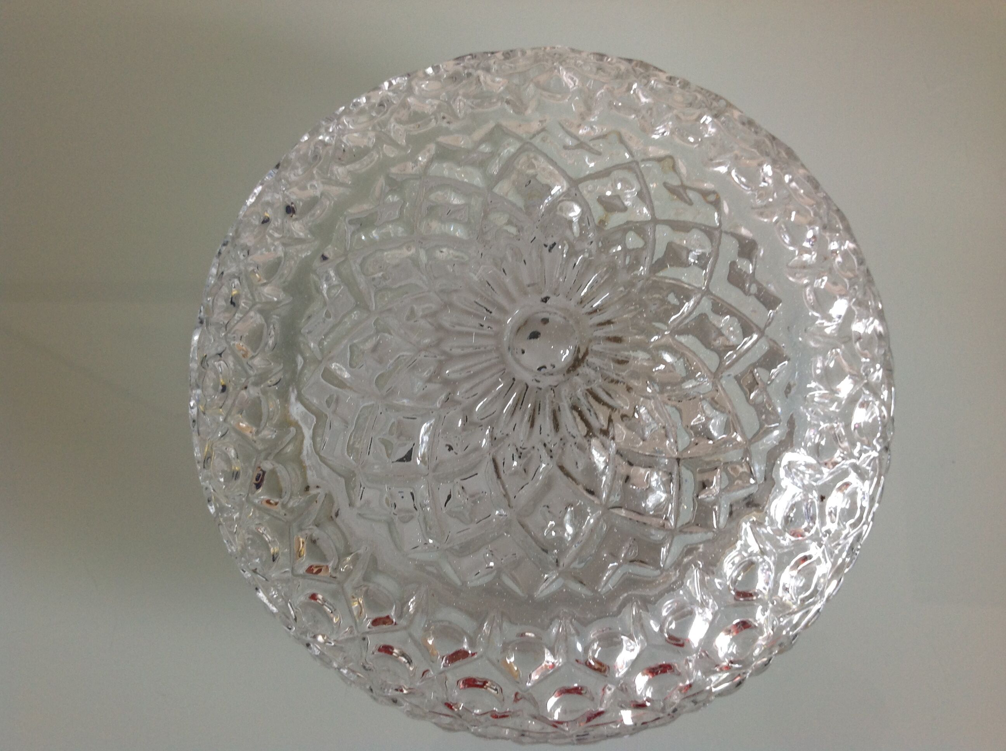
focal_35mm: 35
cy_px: 376
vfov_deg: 40.6
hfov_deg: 52.7
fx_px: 1016
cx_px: 503
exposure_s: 1/17
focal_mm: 4.28
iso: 50
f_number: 2.4
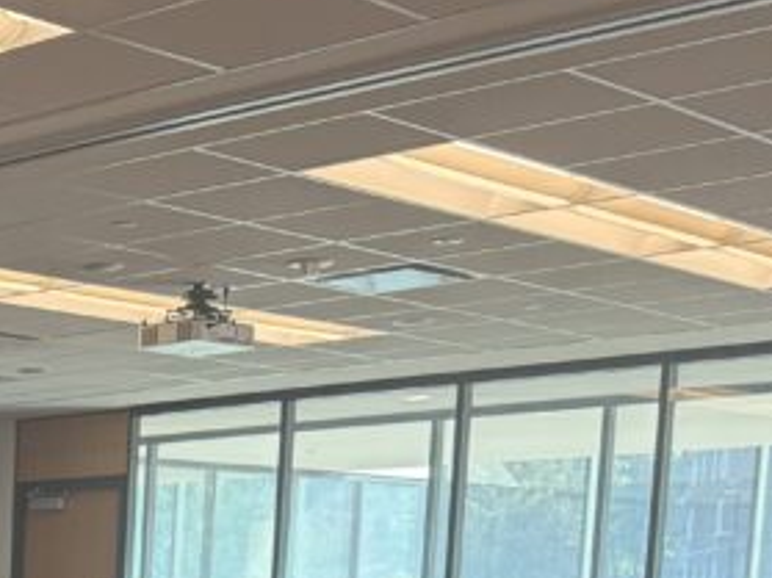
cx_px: -315
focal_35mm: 88
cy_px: 973
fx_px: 1962
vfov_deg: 15.0
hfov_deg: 19.9
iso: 250
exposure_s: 1/120
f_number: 1.78
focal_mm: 6.76
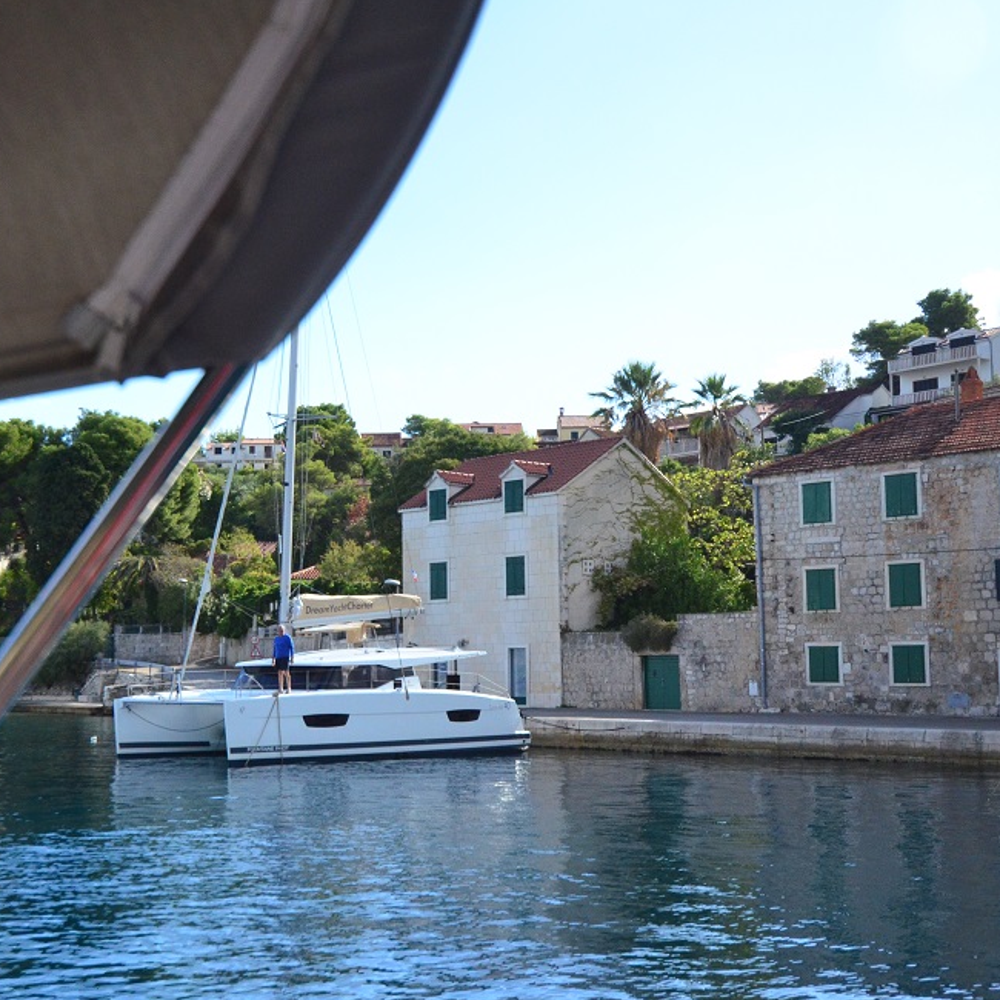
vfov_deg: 36.1
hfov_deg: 35.6
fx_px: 1536
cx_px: 303
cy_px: 503
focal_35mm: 47
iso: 2000
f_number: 4.5
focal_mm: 24
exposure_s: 1/8000
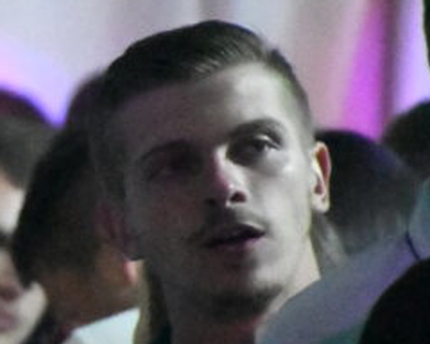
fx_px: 30620
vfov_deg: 0.6
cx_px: -349
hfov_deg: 0.8
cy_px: 176
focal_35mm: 2406
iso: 51200
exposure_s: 1/200
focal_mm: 400
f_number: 6.3
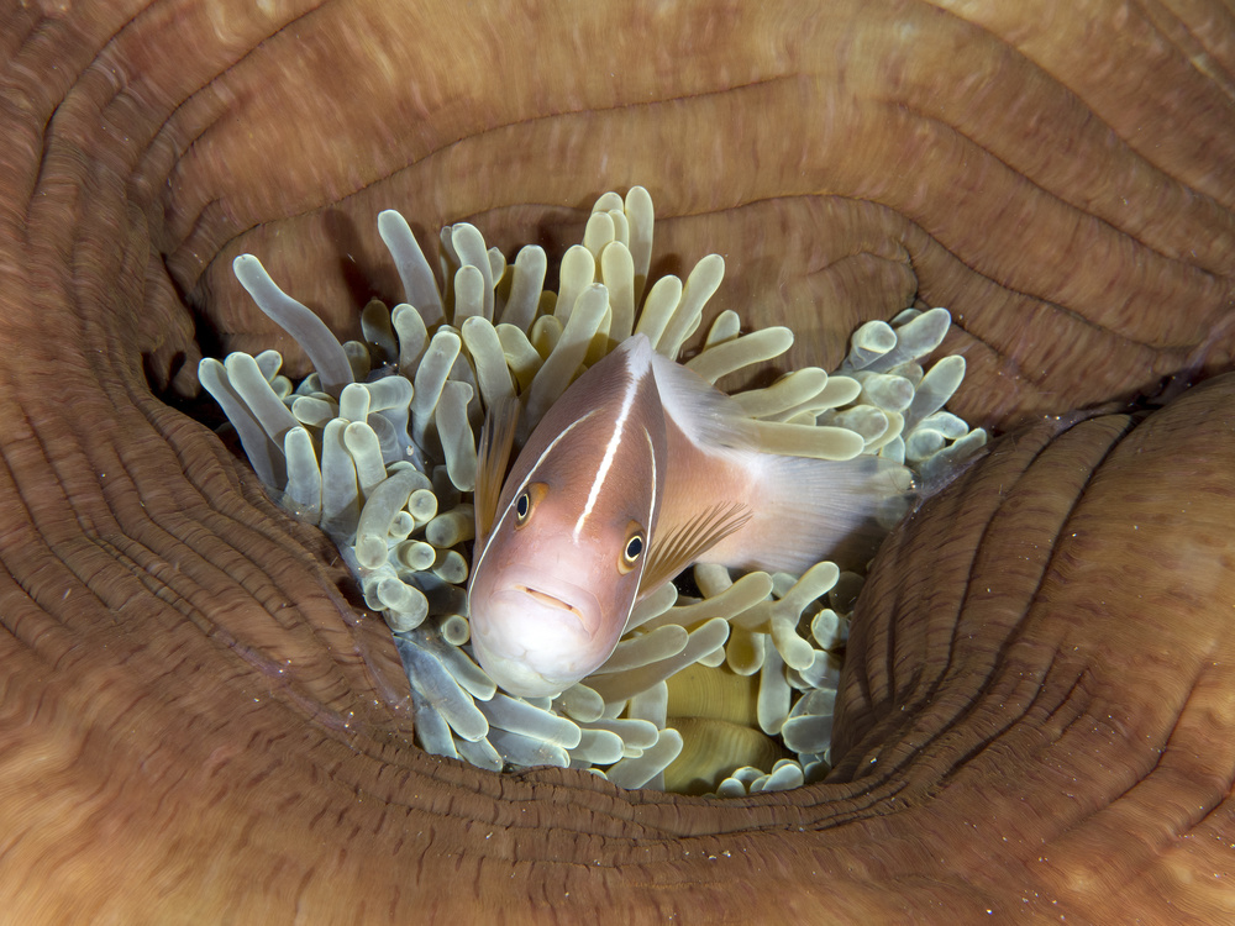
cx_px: 618
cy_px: 463
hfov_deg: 16.4
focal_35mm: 120
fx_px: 4281
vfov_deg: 12.3
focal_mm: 60
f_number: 14
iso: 200
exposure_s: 1/100
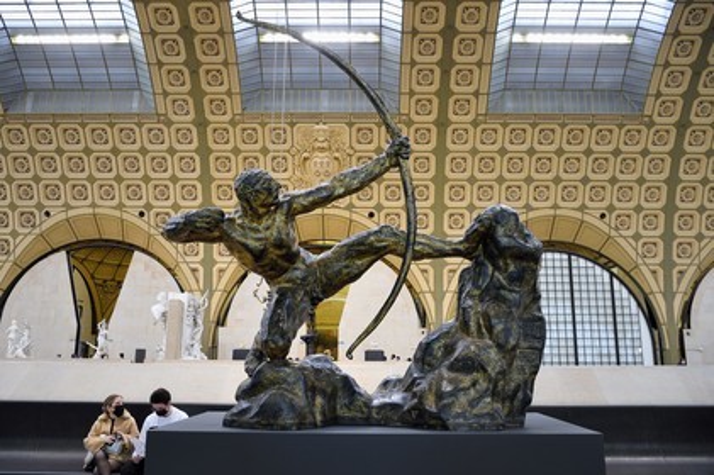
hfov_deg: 62.0
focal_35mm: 30
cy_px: 238
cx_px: 357
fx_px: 595
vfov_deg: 43.5
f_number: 6.3
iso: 1600
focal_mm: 30
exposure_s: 1/40
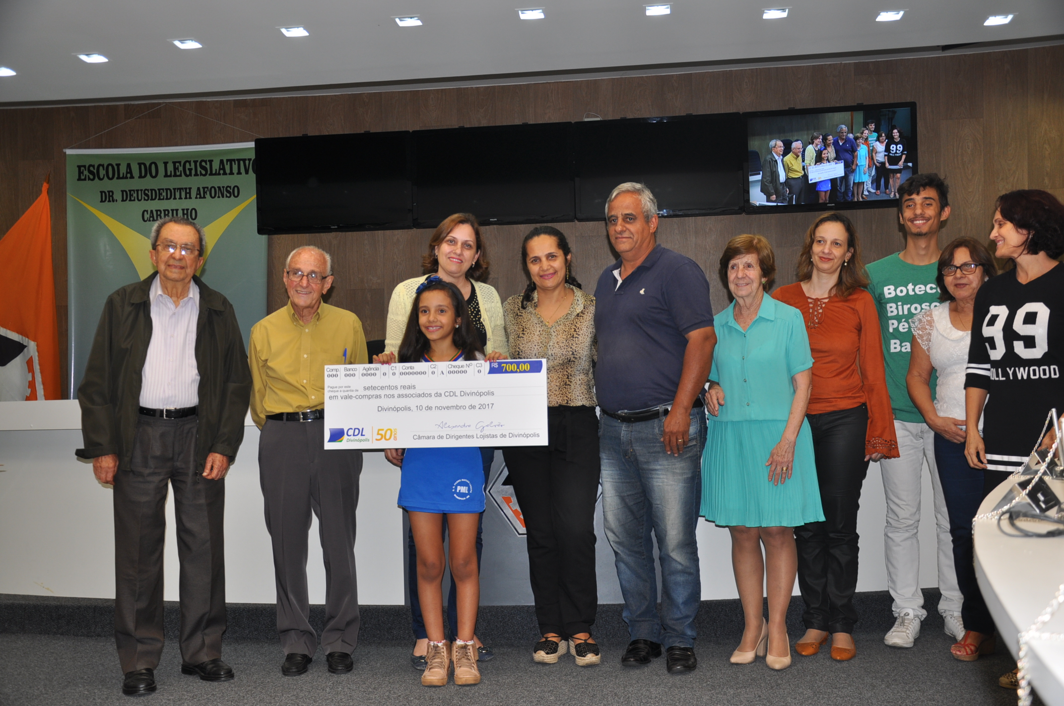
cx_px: 532
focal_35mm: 38
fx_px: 1107
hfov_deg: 51.3
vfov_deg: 35.4
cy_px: 353
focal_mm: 25
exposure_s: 1/60
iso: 200
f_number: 4
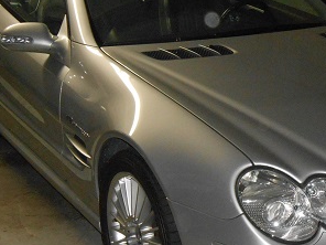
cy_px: 129
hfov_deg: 24.6
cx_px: 291
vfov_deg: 19.1
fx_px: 725
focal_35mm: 77
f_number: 4.2
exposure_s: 1/30
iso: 500
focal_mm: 6.8
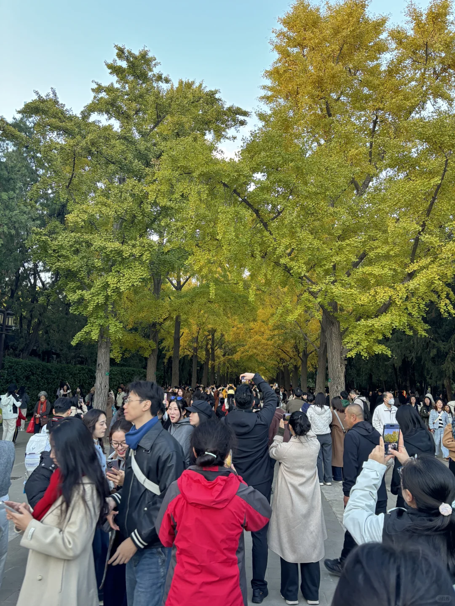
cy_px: 303
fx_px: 456
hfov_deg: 53.1
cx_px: 228
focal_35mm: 26
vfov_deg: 67.3
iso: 160
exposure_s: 1/60
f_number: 1.6
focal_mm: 5.96
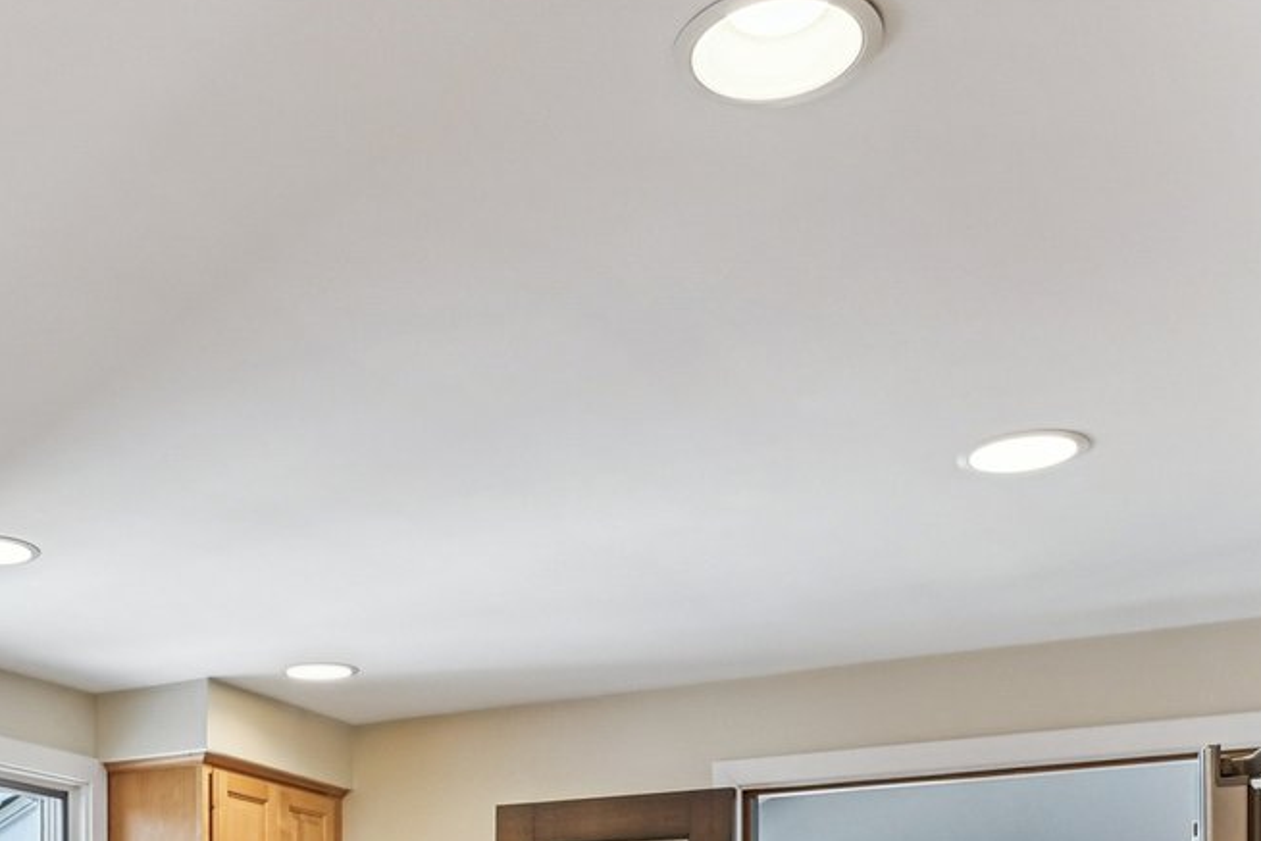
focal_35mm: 50
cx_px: 335
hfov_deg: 38.7
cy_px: 1069
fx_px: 1752
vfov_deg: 24.0
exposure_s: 1/20
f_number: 8
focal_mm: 16
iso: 400
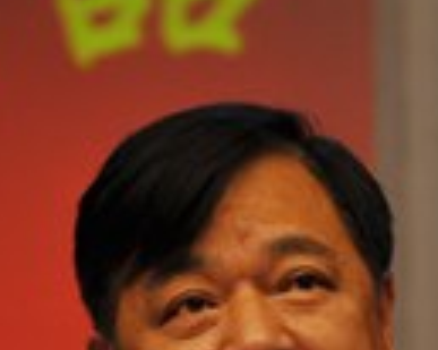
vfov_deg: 5.1
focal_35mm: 305
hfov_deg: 6.3
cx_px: 285
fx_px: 3951
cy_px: 382
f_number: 3.2
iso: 500
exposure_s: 1/60
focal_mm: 70
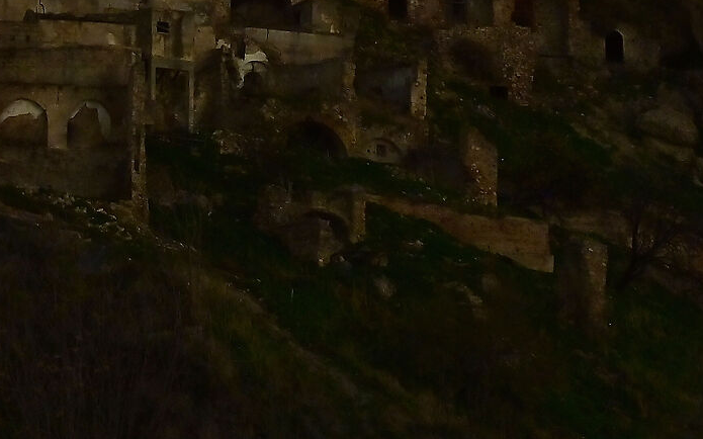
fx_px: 3505
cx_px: 496
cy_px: -298
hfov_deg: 11.4
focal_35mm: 183
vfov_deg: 7.0
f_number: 5
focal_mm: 52
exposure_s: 60
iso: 1000
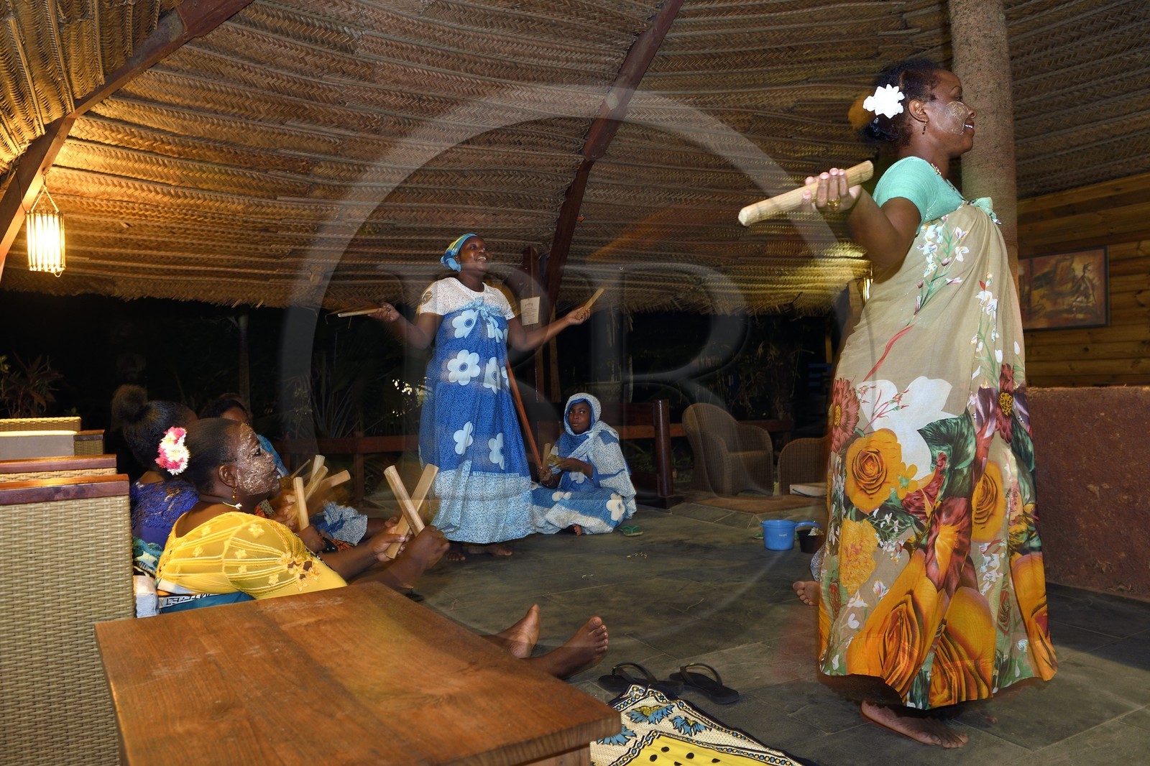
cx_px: 575
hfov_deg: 69.4
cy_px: 383
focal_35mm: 26
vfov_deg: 49.5
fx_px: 830
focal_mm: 26
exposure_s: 1/2.5
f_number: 6.3
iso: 800
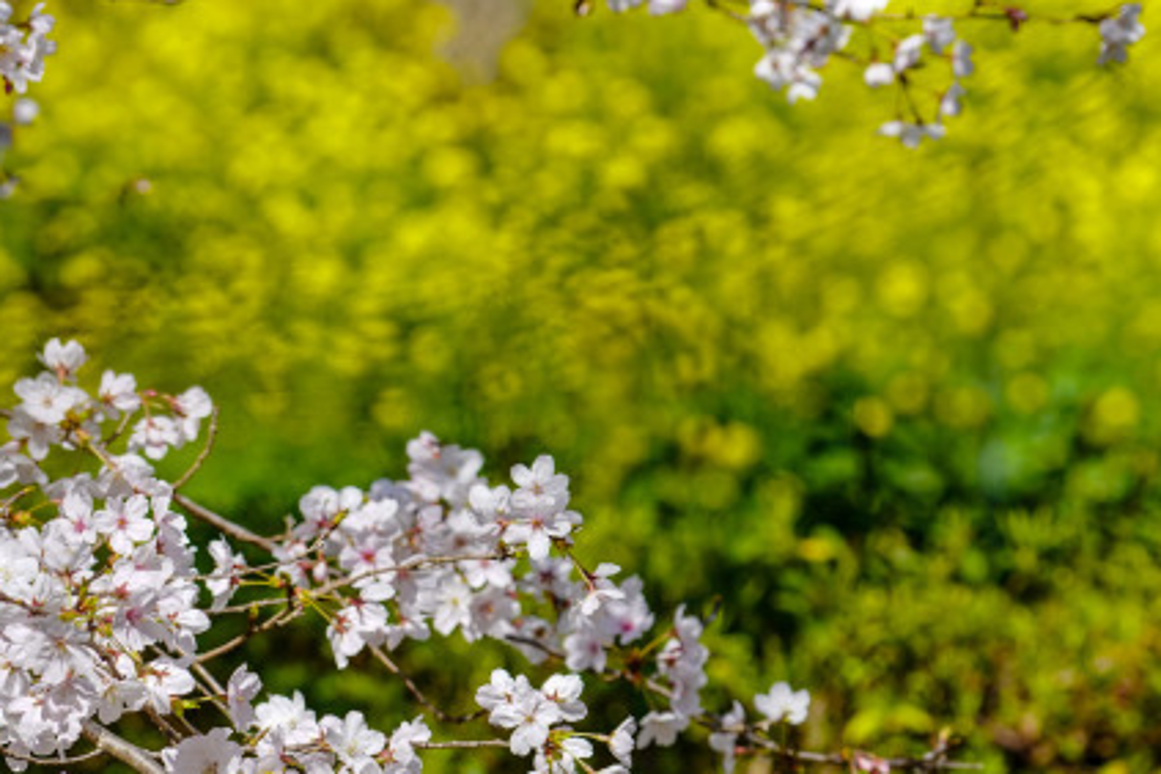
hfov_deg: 7.3
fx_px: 9094
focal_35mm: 282
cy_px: 685
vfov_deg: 4.9
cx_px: 774
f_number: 5.6
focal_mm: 149
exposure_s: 1/1250
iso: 400
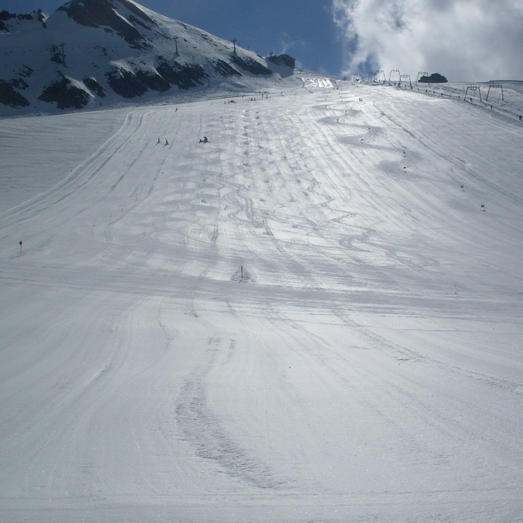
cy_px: 262
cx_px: 279
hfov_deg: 37.5
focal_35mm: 45
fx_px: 769
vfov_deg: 37.6
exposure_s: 1/1500
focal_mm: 6.3
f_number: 8.4
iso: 80
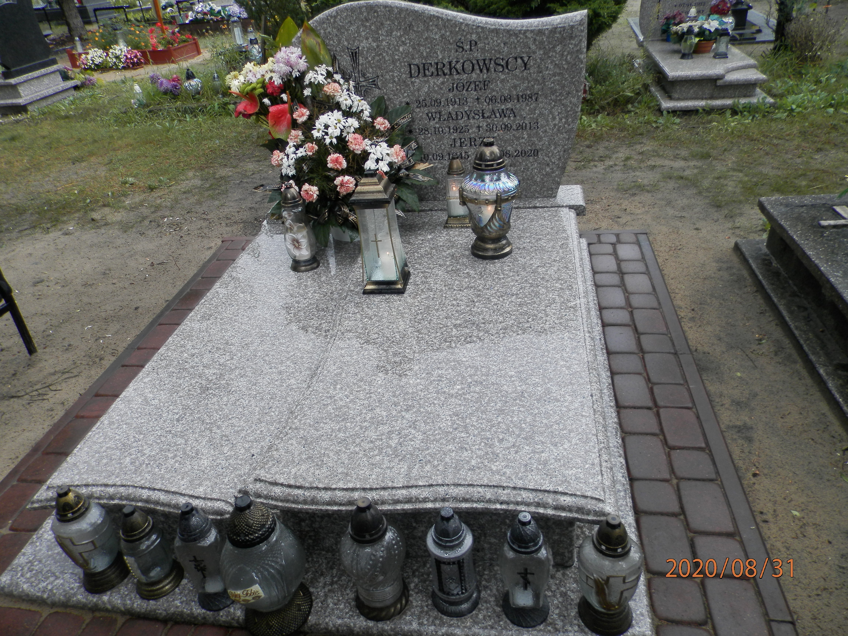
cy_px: 318
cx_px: 424
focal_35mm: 25
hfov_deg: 69.4
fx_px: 612
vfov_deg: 54.9
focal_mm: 4.5
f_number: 3.1
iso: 80
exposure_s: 1/30
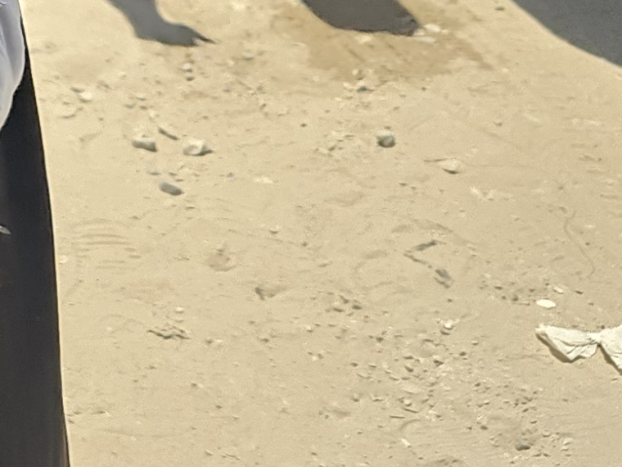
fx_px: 2174
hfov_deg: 14.4
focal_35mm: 121
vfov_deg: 10.9
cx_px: -476
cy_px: -537
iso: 25
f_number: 1.8
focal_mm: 5.4
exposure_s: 1/919
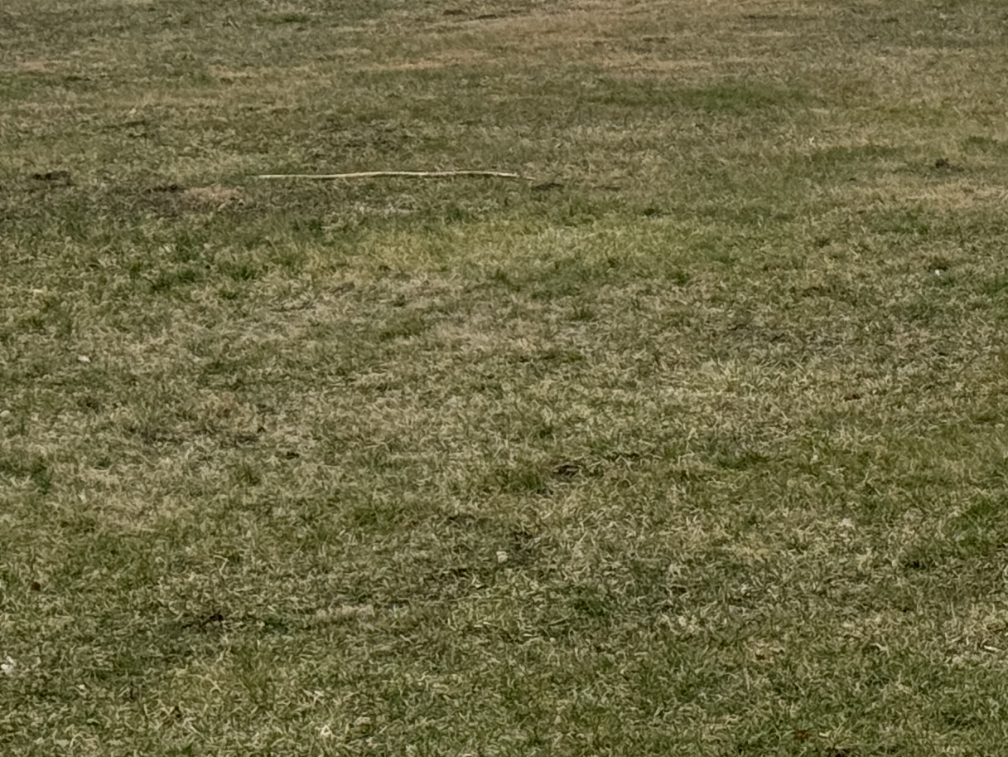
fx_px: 4630
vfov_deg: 9.1
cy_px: -375
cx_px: 971
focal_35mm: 159
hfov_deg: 12.3
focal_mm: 6.86
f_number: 1.78
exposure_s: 1/1560
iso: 64
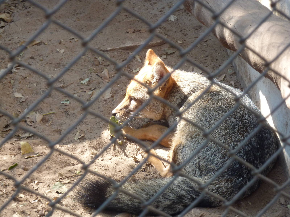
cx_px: 145
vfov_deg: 12.5
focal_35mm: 119
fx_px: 997
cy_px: 108
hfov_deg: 16.6
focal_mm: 19.5
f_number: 4.4
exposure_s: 1/50
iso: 200
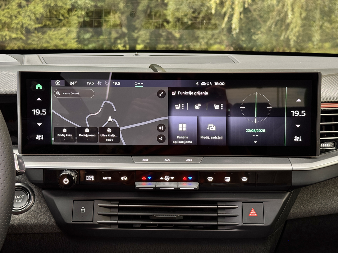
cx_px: 169
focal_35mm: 48
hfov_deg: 39.7
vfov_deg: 30.3
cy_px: 126
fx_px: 469
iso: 80
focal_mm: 6.76
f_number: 1.78
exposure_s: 1/68
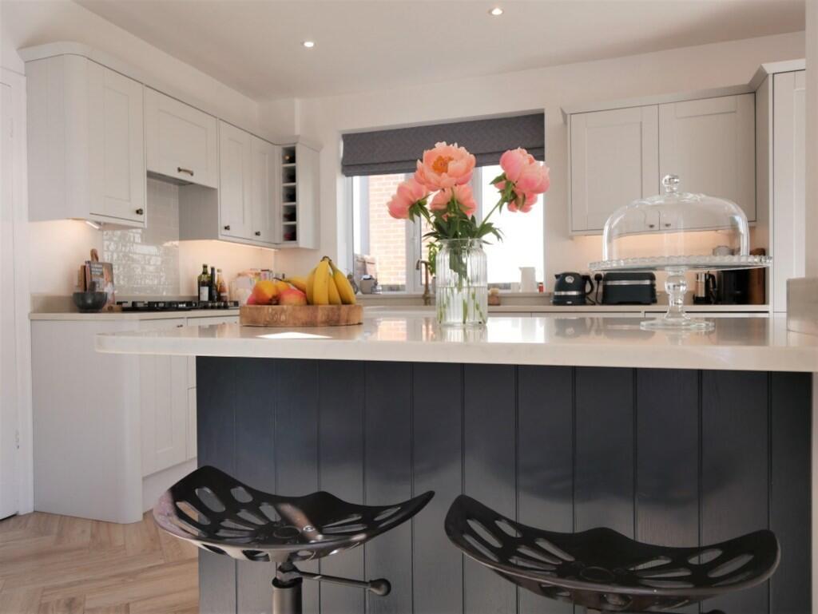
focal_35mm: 24
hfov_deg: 71.6
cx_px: 409
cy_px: 307
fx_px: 567
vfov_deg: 56.9
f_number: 4.5
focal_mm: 12
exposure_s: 1/160
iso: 200
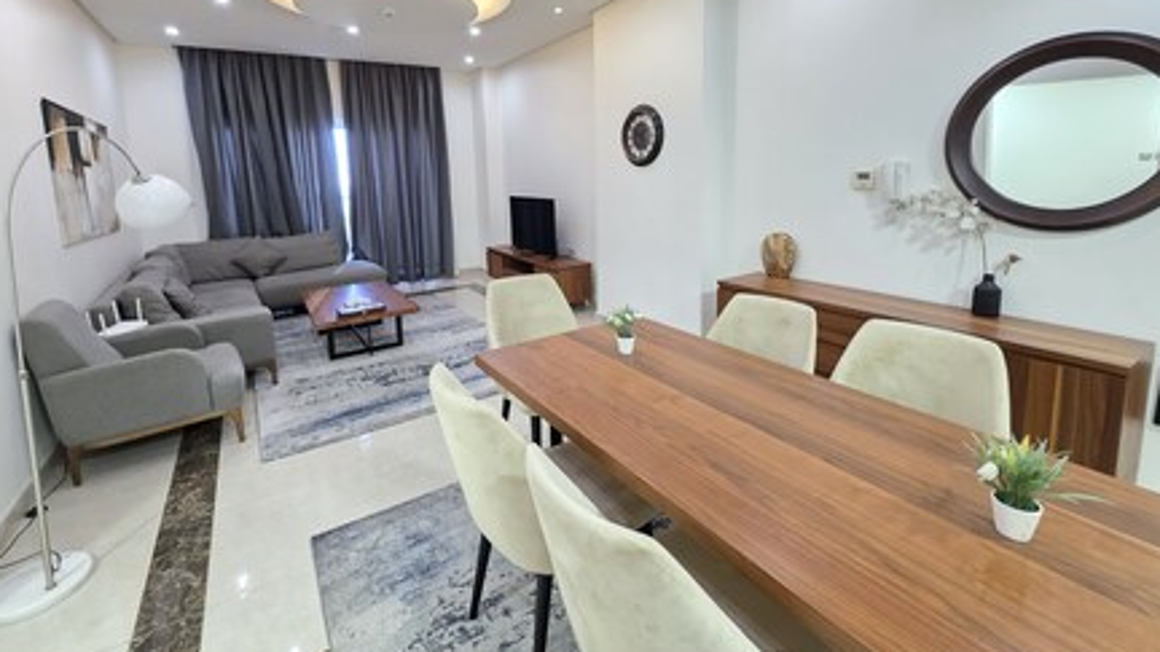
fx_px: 461
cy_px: 248
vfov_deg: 69.5
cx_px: 557
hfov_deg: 102.9
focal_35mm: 15
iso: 500
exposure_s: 1/50
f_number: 1.9
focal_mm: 2.2
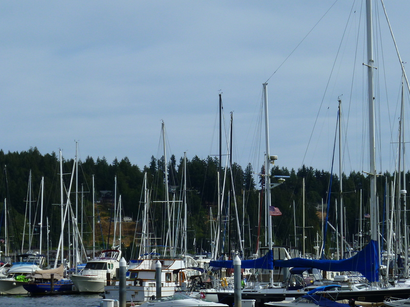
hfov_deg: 16.0
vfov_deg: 12.0
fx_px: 1457
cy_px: 172
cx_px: 234
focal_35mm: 123
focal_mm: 14.5
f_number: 5
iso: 80
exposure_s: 1/640
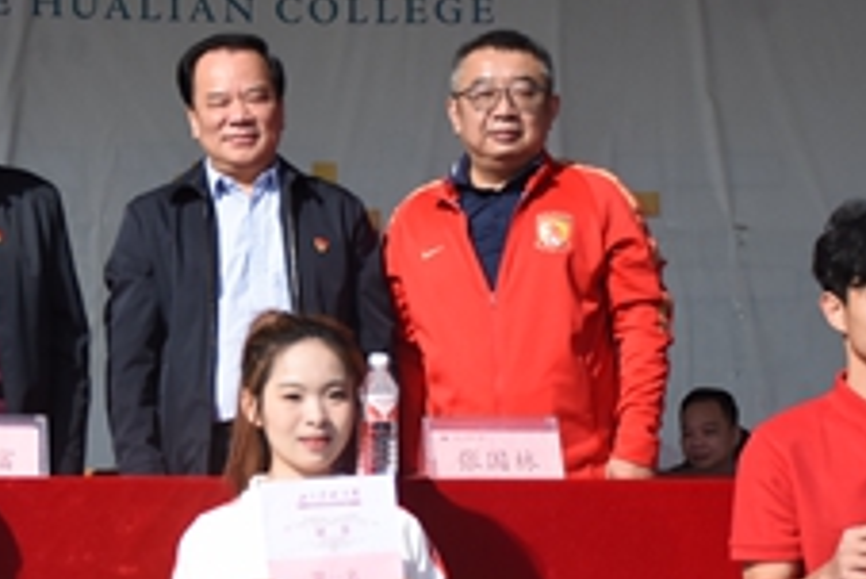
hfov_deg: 16.4
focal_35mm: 124
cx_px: 172
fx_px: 2985
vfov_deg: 11.0
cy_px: 435
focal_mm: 34
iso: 720
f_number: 4.2
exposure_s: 1/8000
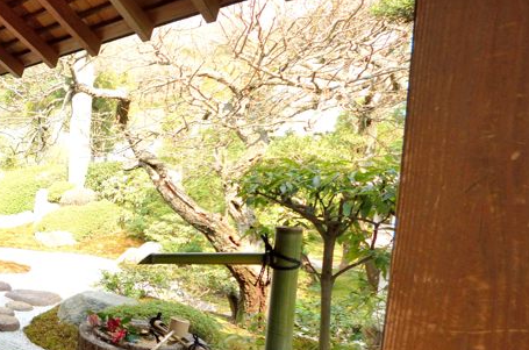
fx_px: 396
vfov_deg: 47.3
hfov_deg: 48.3
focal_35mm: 27
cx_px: -51
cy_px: 216
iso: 800
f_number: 5.6
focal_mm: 8
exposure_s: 1/400
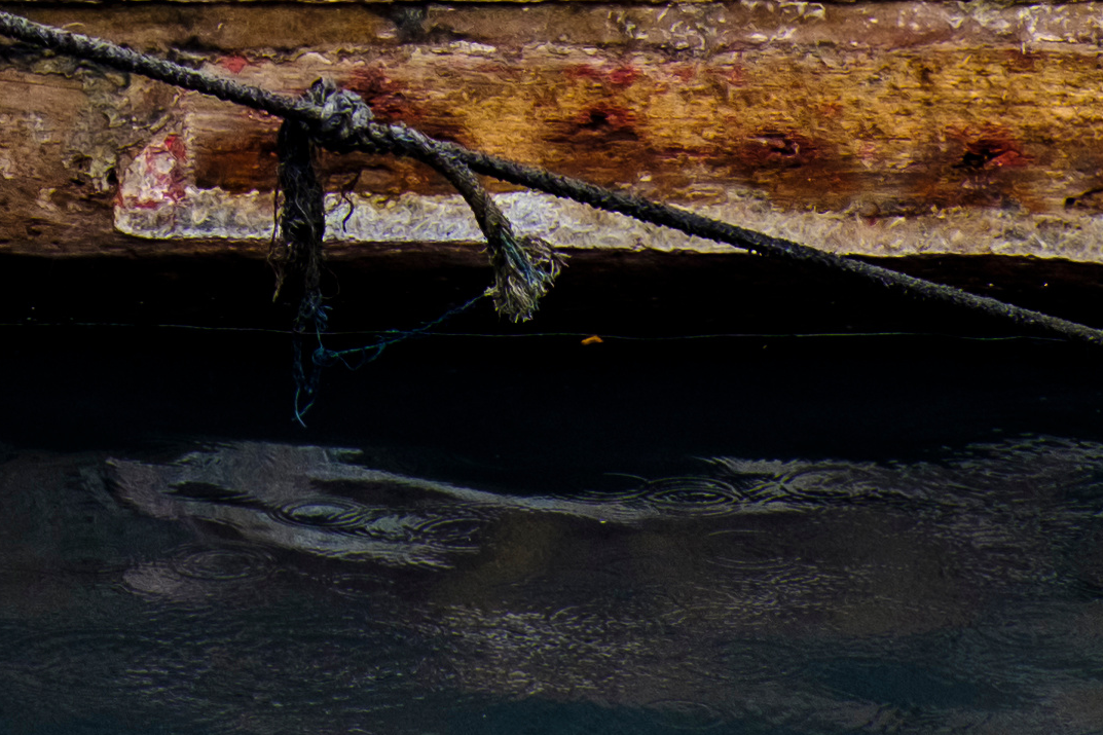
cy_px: -1245
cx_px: -597
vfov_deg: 4.8
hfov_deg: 7.4
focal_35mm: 274
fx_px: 8393
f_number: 5.6
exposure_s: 1/250
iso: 200
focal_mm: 32.6
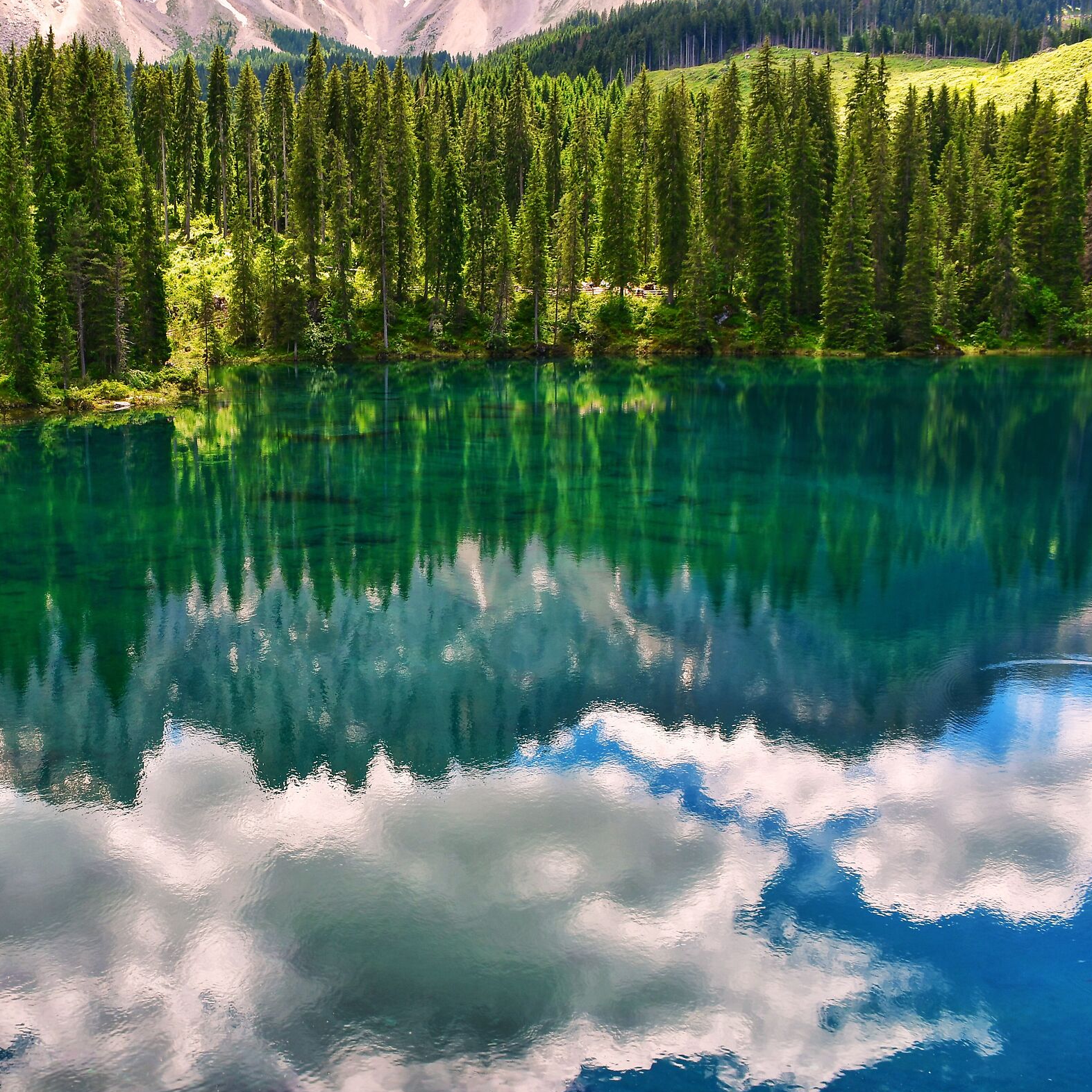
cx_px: 333
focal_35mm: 35
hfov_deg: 46.2
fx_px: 1249
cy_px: 551
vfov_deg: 47.2
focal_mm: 18
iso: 100
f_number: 9
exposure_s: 1/100
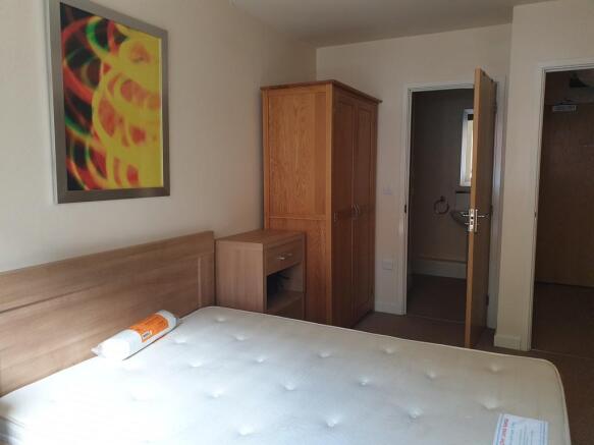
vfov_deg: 53.0
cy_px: 222
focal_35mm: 26
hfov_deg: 67.3
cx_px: 297
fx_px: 446
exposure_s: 1/50
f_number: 2.4
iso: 320
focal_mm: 4.3
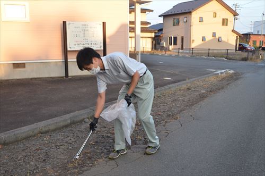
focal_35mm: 39
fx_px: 286
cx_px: 132
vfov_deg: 34.1
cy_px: 88
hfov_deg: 49.6
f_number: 18
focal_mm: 26
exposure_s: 1/80
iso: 100
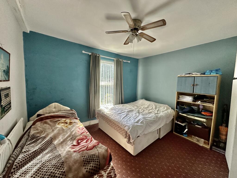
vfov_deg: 85.7
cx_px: 118
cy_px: 89
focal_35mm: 14
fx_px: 96
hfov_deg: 102.1
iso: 200
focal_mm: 2.22
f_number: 2.2
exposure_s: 1/99
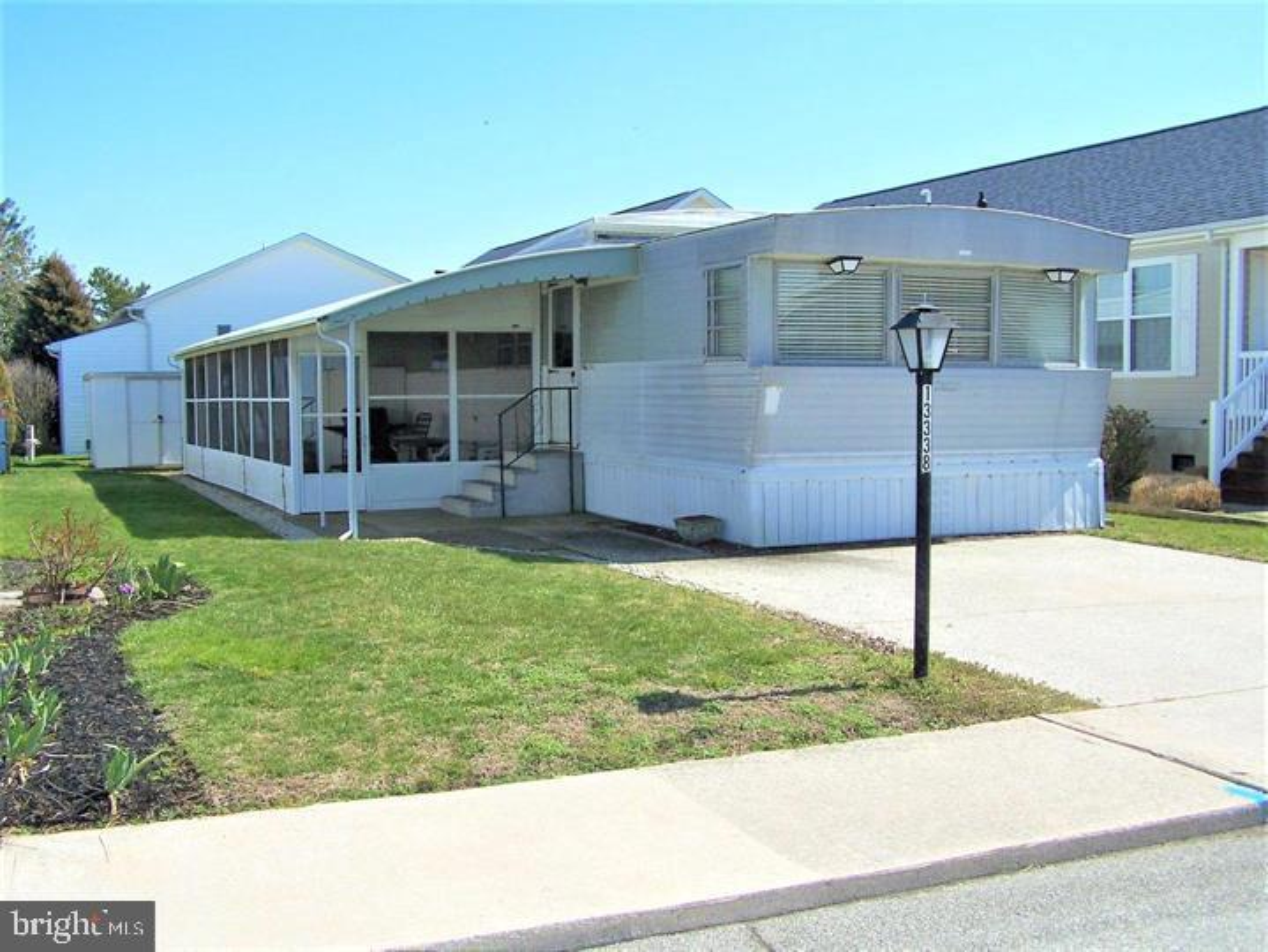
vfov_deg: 37.8
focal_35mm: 38
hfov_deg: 49.0
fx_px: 1393
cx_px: 634
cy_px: 476
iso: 80
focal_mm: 6.3
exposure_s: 1/1000
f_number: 4
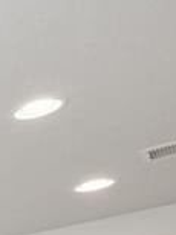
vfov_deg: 16.2
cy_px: 459
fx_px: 653
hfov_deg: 8.2
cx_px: -528
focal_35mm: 96
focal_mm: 15
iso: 100
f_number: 11
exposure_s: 1/3.33
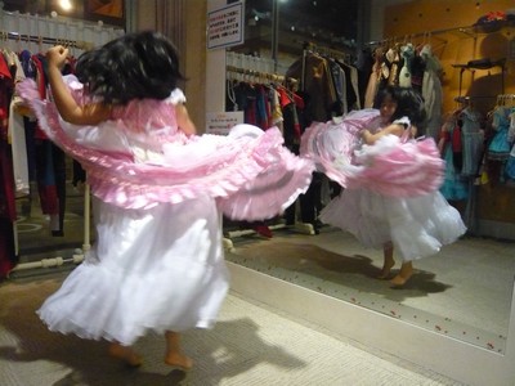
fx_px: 417
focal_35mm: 28
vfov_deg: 49.7
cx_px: 258
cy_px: 193
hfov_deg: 63.4
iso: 800
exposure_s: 1/100
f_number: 2.8
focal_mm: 4.6
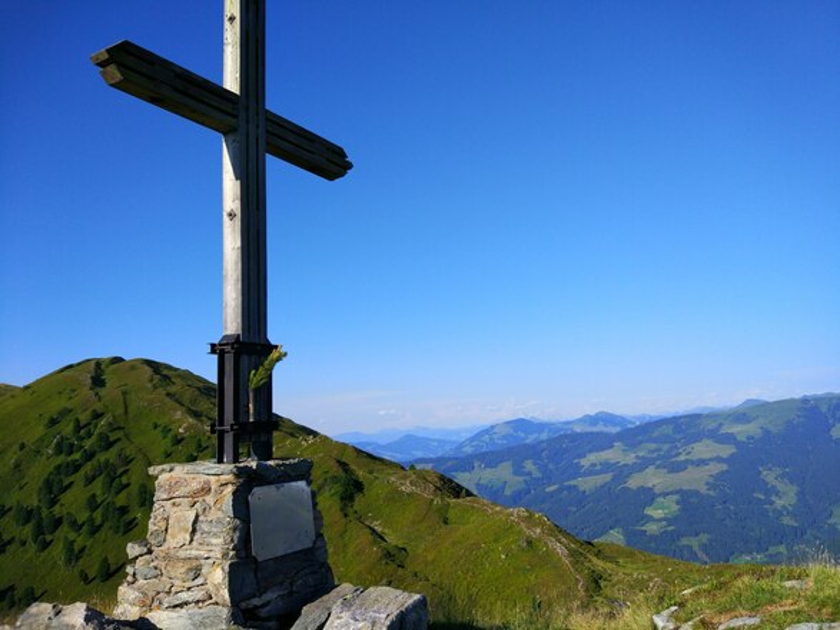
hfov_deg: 63.5
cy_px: 315
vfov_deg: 49.7
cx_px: 420
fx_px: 679
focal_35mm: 28
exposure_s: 1/1095
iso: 101
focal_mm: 4.26
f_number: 2
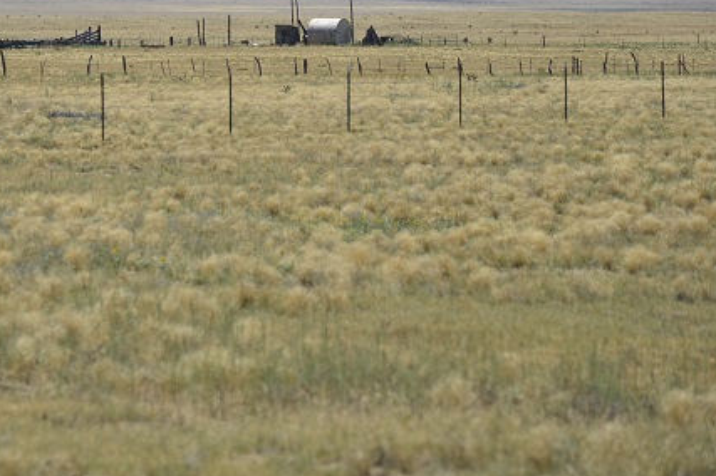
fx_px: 4471
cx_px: 183
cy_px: 46
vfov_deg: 6.1
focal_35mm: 225
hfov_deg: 9.1
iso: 100
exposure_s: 1/800
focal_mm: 120
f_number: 4
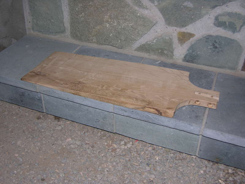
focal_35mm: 46
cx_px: 122
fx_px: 326
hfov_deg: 41.2
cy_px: 92
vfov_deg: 31.5
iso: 50
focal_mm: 11.6
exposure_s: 1/60.1
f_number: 3
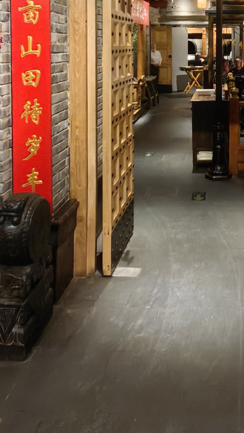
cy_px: 55
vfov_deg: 46.3
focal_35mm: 40
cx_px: 211
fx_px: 460
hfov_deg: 28.8
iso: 250
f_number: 2.2
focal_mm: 1.76
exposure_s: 1/50
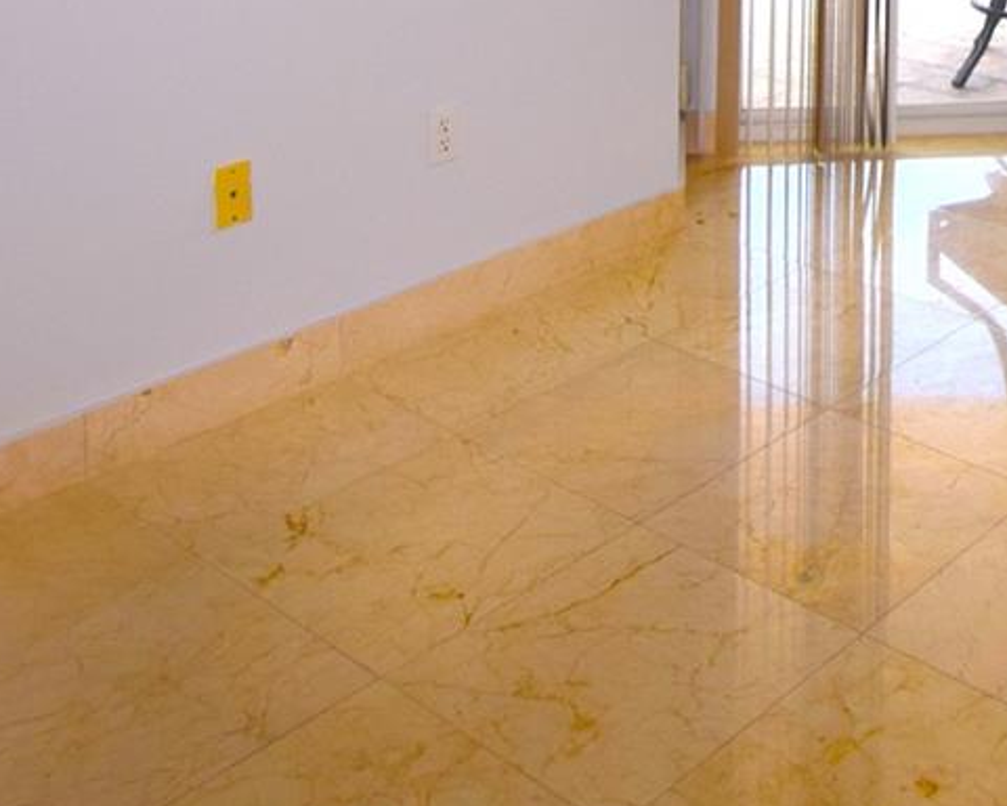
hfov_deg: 32.9
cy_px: -267
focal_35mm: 52
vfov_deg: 25.1
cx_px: 1041
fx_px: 1537
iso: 100
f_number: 5.6
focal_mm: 11
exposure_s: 1/125
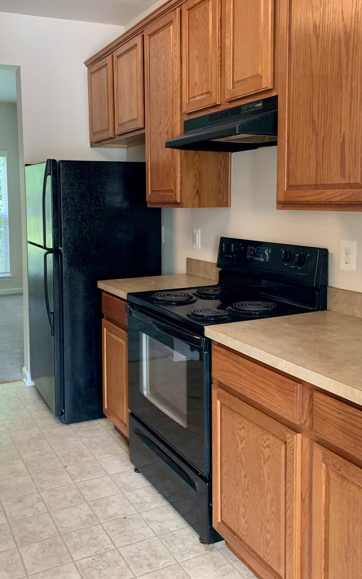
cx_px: 139
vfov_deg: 57.9
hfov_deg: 38.1
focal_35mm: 33
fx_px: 521
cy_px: 245
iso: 125
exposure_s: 1/60
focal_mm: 4.25
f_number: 1.8
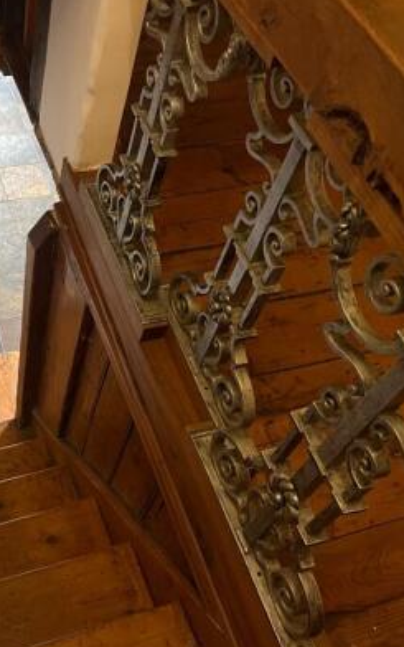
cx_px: 54
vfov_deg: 48.2
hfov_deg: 30.1
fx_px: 722
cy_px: 314
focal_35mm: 41
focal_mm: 5.7
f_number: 1.5
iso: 500
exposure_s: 1/33
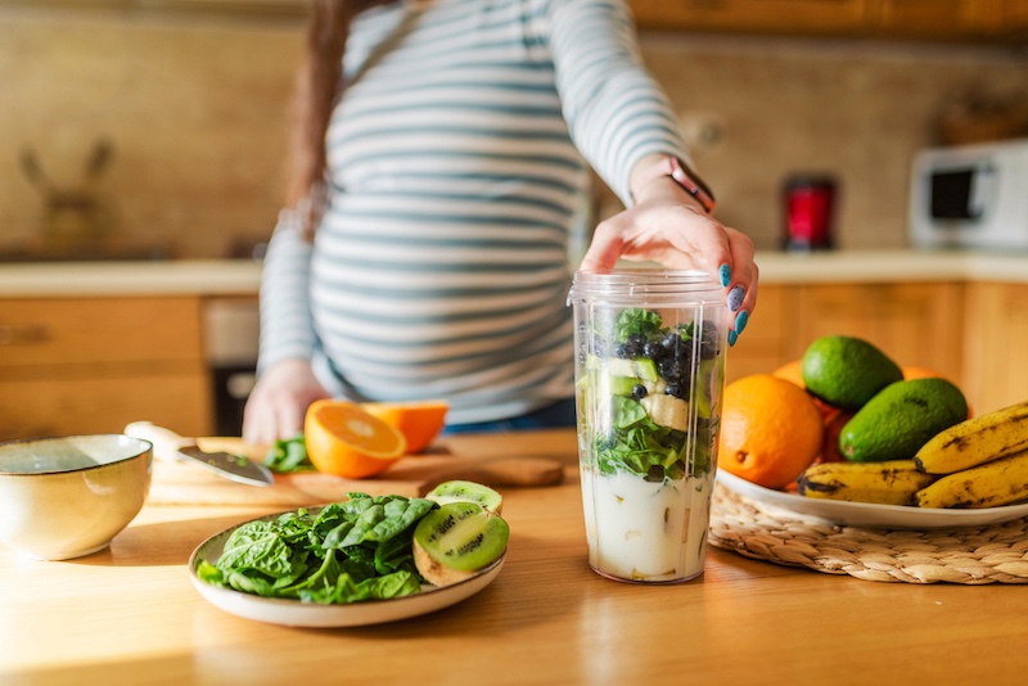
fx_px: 1000
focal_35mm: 35
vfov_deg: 37.9
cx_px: 514
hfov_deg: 54.4
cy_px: 343
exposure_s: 1/250
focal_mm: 35
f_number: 1.8
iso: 125
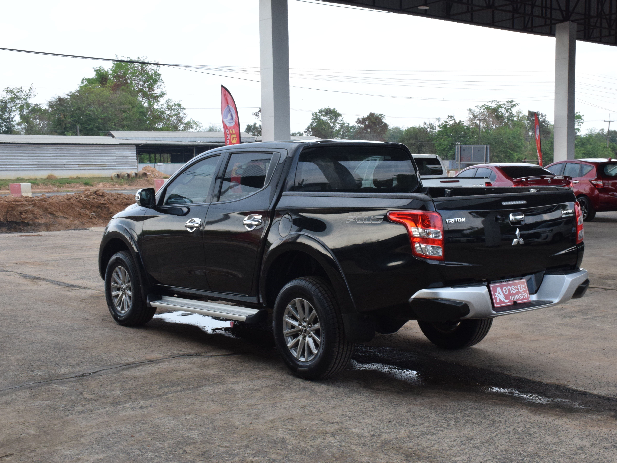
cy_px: 225
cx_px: 346
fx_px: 812
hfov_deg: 41.5
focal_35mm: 46
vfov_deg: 31.8
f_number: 18
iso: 1000
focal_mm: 27
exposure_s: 1/125
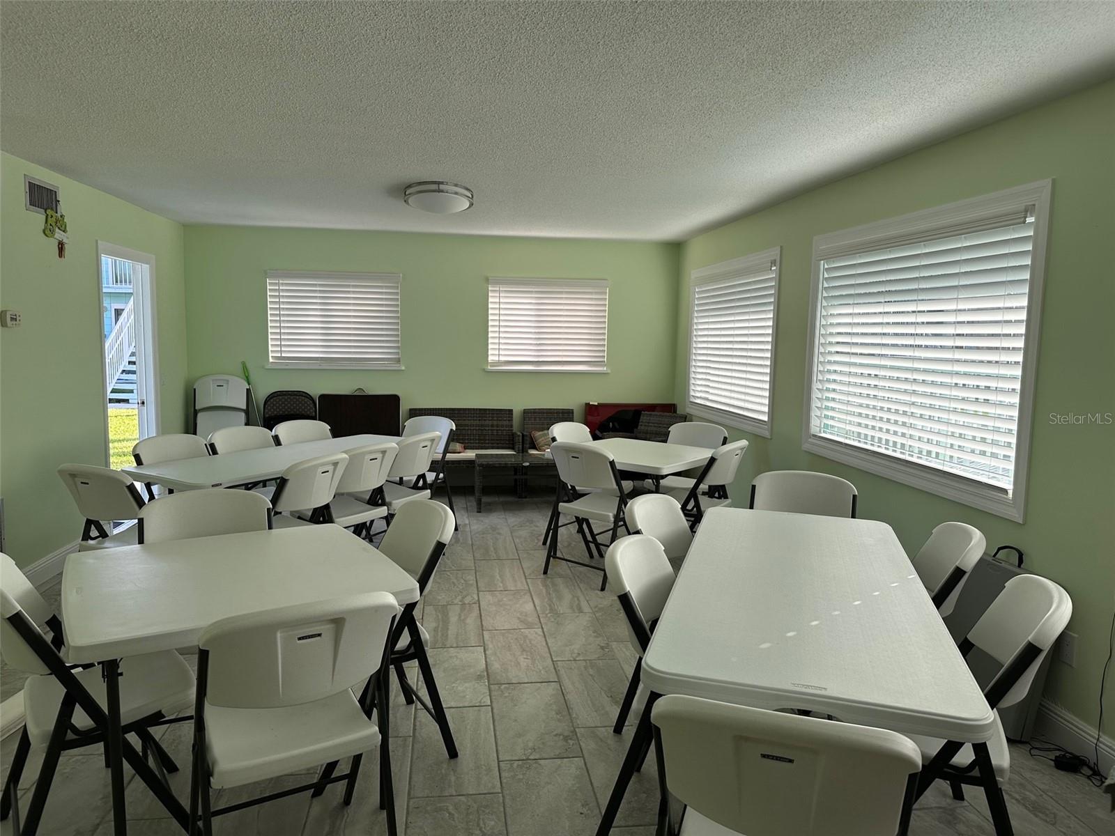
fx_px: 773
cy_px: 418
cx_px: 558
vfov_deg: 56.8
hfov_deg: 71.6
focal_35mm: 24
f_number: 1.78
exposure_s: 1/437
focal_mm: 6.86
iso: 80
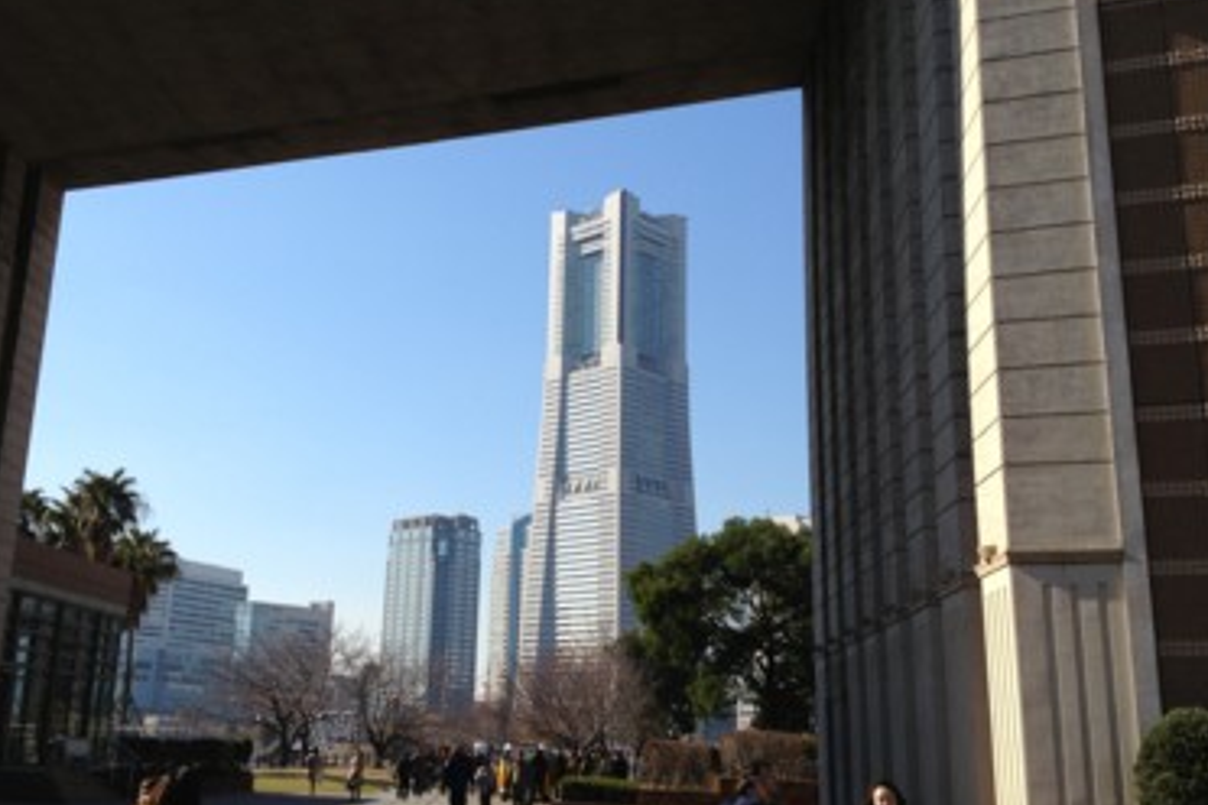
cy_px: 347
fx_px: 1476
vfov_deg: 30.5
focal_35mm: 44
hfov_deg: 44.4
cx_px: 546
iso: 50
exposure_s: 1/1905
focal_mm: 4.28
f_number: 2.4
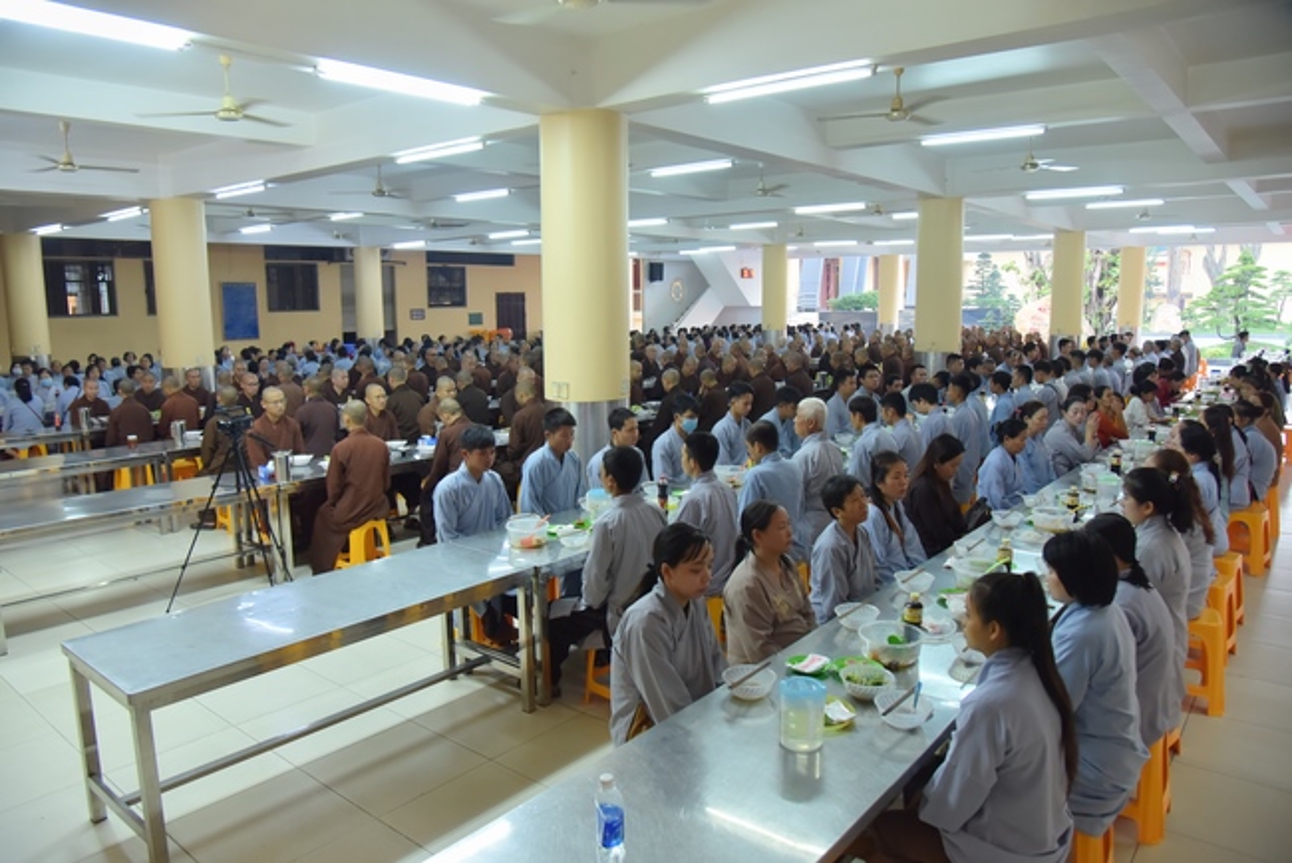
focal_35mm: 24
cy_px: 432
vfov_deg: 53.2
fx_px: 862
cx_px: 646
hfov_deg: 73.7
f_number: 4.5
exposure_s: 1/100
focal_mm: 24
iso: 1600
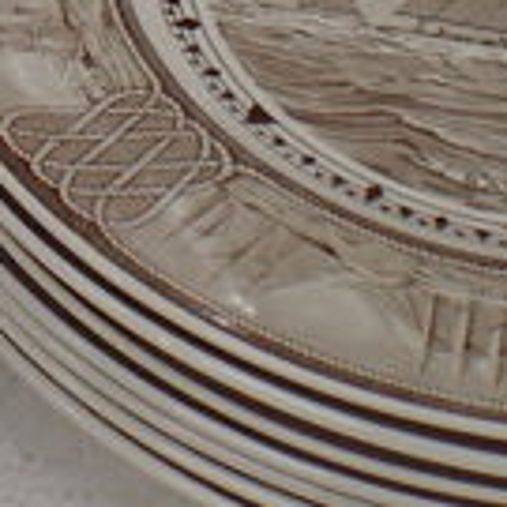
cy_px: -319
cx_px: -101
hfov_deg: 10.9
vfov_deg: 10.6
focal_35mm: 157
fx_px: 2602
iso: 200
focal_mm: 5.5
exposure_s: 1/125
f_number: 2.3
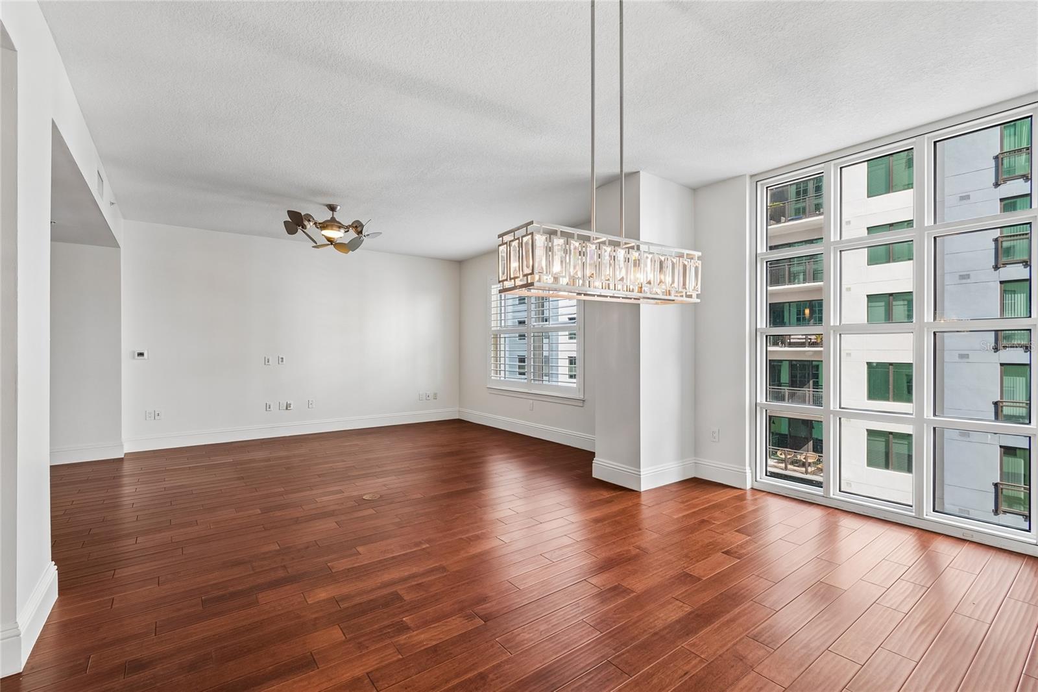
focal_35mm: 15
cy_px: 346
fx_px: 432
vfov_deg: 77.3
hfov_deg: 100.4
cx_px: 519
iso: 100
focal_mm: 10
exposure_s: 1/30
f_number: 7.1
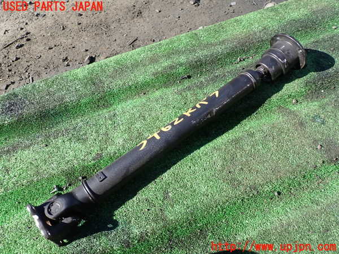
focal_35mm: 25
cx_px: 170
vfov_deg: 54.9
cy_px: 127
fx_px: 245
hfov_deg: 69.4
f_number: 2.8
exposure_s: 1/500
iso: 100
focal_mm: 4.5
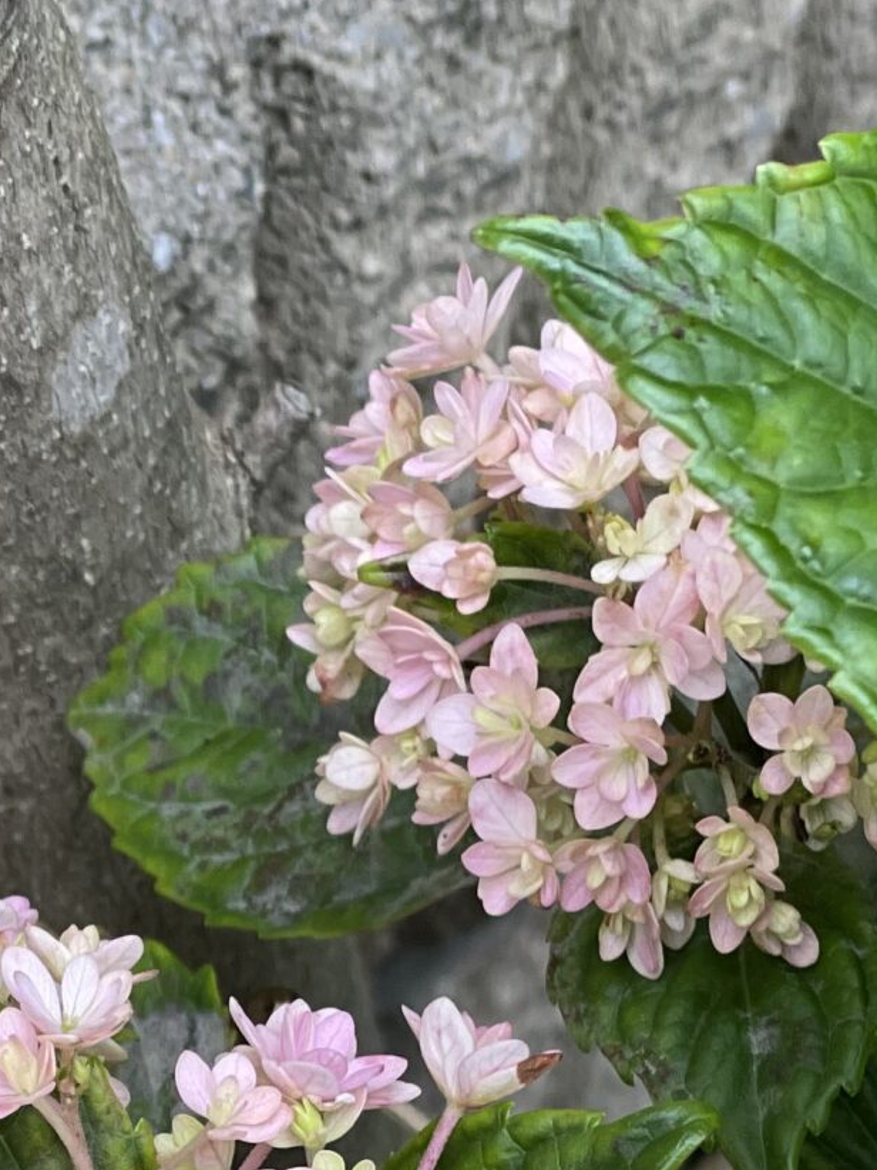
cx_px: -154
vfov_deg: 11.7
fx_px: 5475
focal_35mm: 162
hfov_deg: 9.1
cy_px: 1755
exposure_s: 1/122
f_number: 2
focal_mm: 6
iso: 25
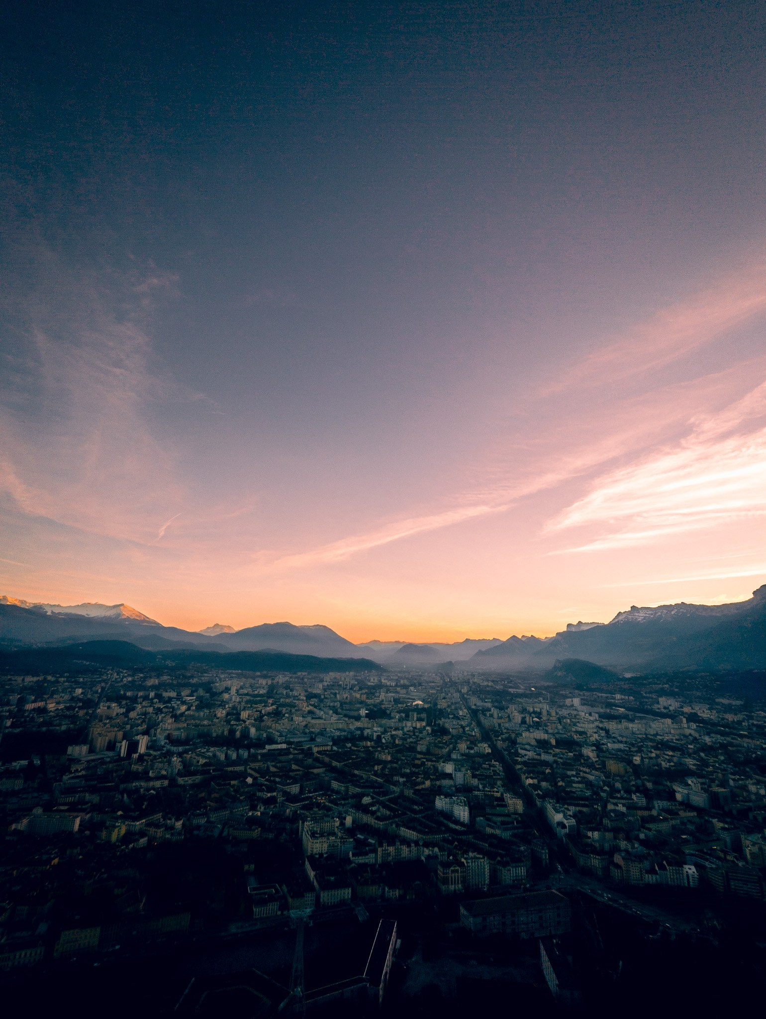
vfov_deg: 94.4
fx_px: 471
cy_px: 510
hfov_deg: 78.2
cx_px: 383
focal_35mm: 16
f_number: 2.2
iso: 50
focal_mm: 2.35
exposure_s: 1/700
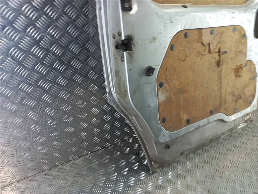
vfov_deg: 54.9
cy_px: 97
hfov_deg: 69.4
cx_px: 129
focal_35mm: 25
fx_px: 186
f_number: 1.8
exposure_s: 1/50
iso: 64
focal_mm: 4.6
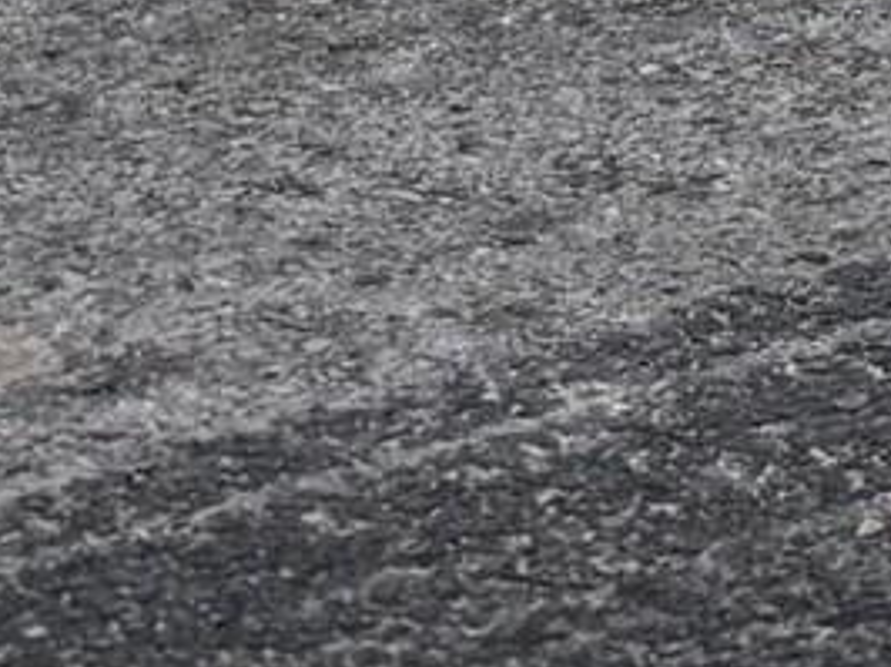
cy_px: -1599
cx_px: 945
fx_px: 4758
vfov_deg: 6.9
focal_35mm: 185
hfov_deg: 10.6
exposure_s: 1/3425
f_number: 1.78
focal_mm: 6.76
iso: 80
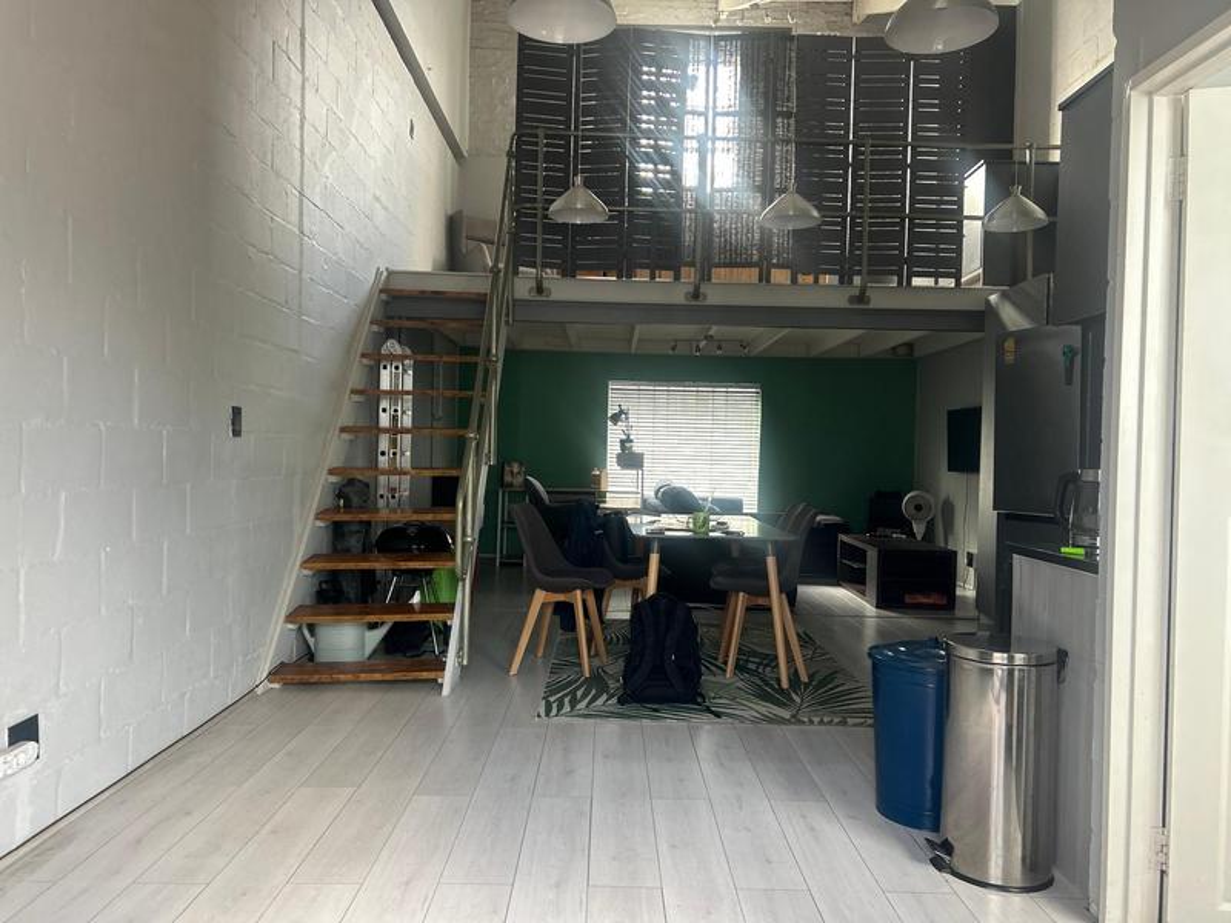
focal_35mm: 26
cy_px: 462
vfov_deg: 53.1
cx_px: 616
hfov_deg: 67.3
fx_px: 925
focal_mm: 5.7
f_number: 1.5
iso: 125
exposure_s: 1/71
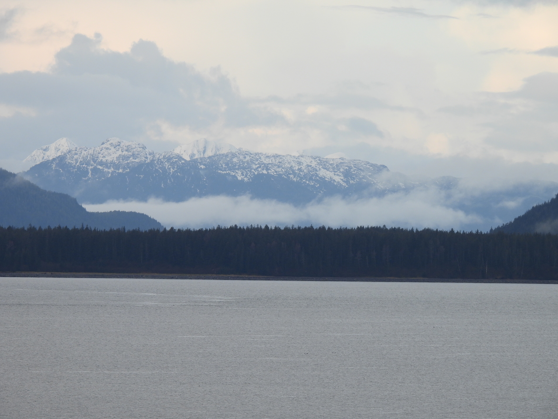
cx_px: 279
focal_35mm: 400
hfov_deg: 5.0
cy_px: 210
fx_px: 6448
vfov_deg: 3.7
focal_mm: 71.4
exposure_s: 1/200
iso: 100
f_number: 5
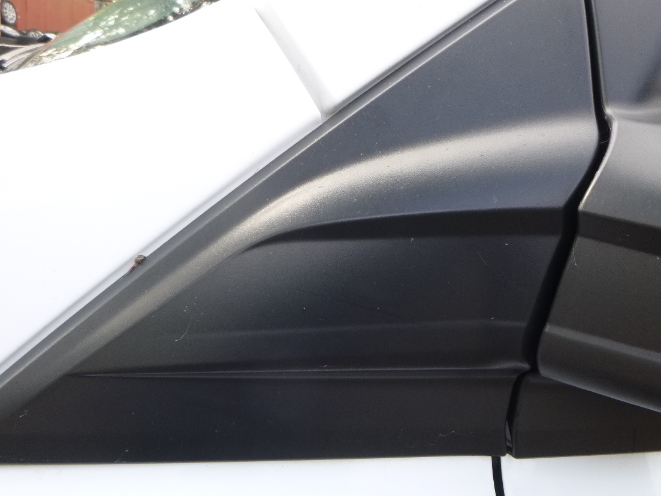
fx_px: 554
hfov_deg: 61.6
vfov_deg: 48.2
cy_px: 240
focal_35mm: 29
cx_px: 312
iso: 125
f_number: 3.9
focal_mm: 4.5
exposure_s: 1/60
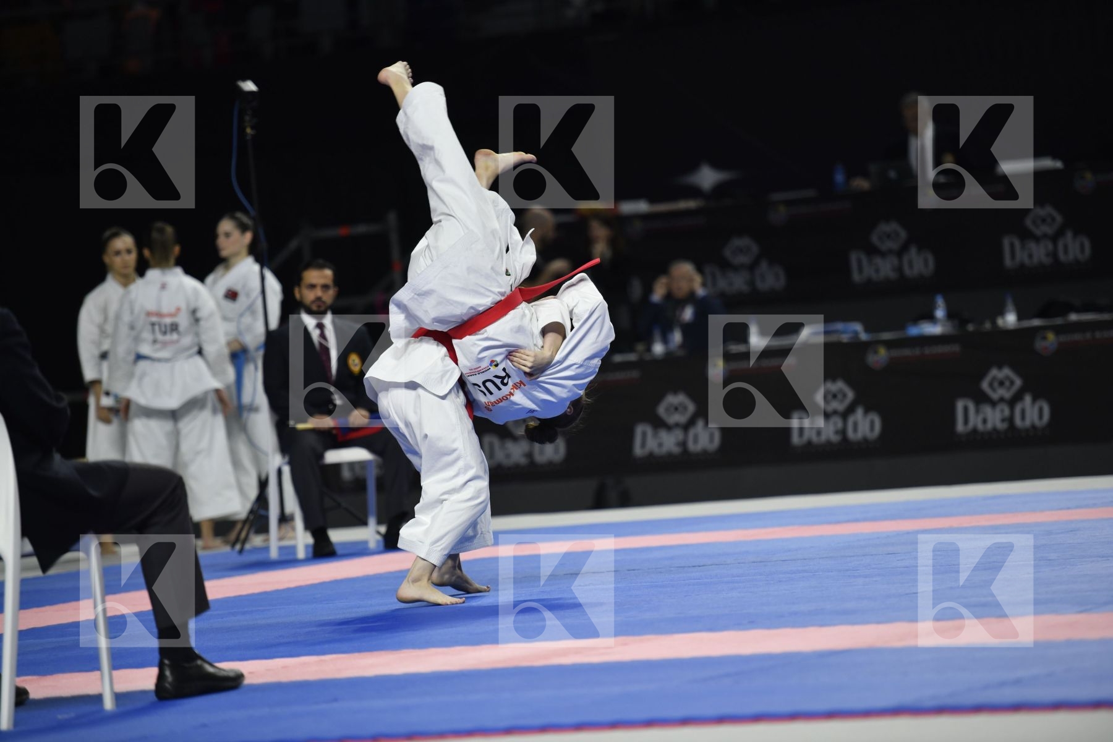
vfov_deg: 7.4
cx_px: 556
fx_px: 5719
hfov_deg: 11.1
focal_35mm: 185
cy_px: 371
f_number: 2.8
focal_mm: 185
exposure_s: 1/800
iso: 800
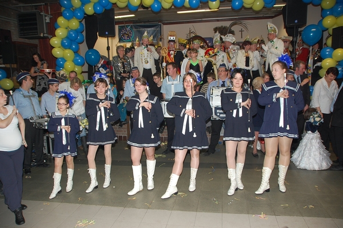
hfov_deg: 67.4
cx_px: 172
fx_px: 257
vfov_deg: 47.9
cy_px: 114
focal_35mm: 27
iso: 400
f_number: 4
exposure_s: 1/60
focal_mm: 18
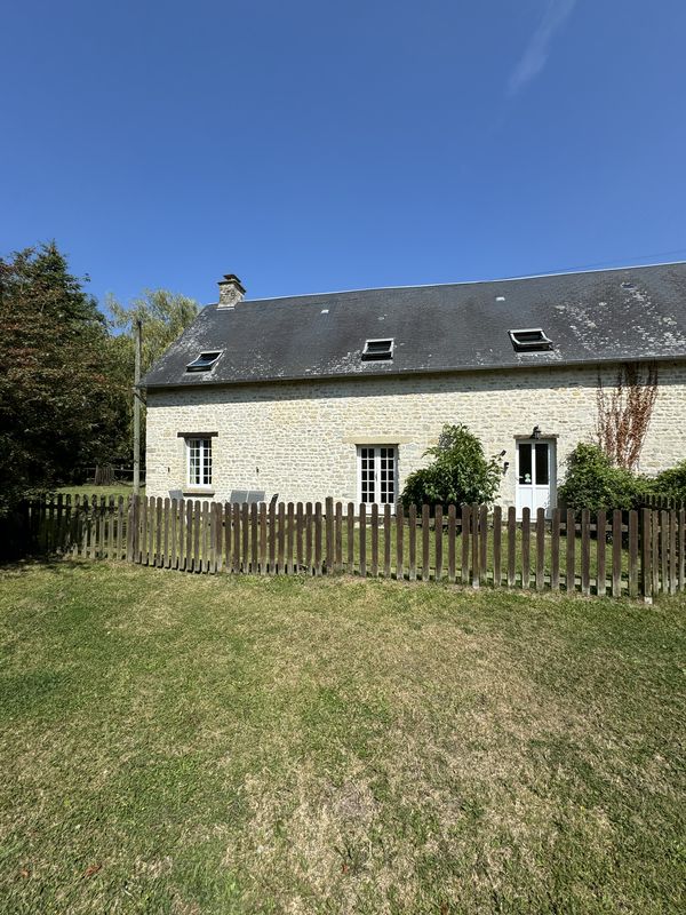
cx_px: 343
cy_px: 458
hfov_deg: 85.7
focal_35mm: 14
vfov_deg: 102.1
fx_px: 370
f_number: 2.2
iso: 50
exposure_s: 1/2415
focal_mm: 2.22
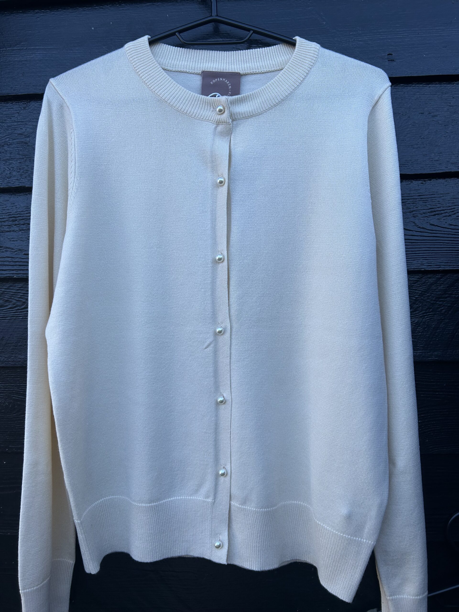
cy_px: 306
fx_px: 460
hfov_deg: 53.1
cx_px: 230
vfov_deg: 67.3
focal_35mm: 26
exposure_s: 1/733
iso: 50
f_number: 1.5
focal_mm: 5.7
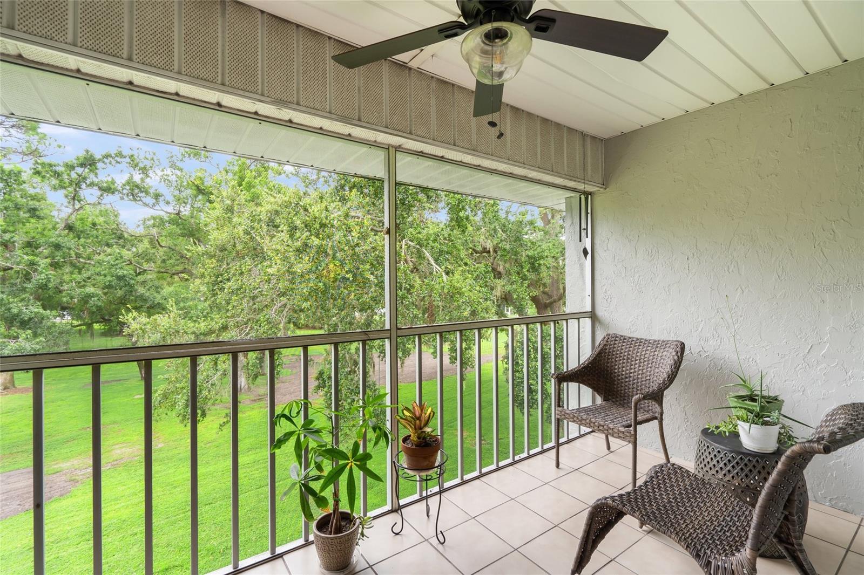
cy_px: 288
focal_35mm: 16
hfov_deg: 96.7
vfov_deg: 73.7
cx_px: 432
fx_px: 384
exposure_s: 1/4
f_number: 6.3
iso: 100
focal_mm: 16
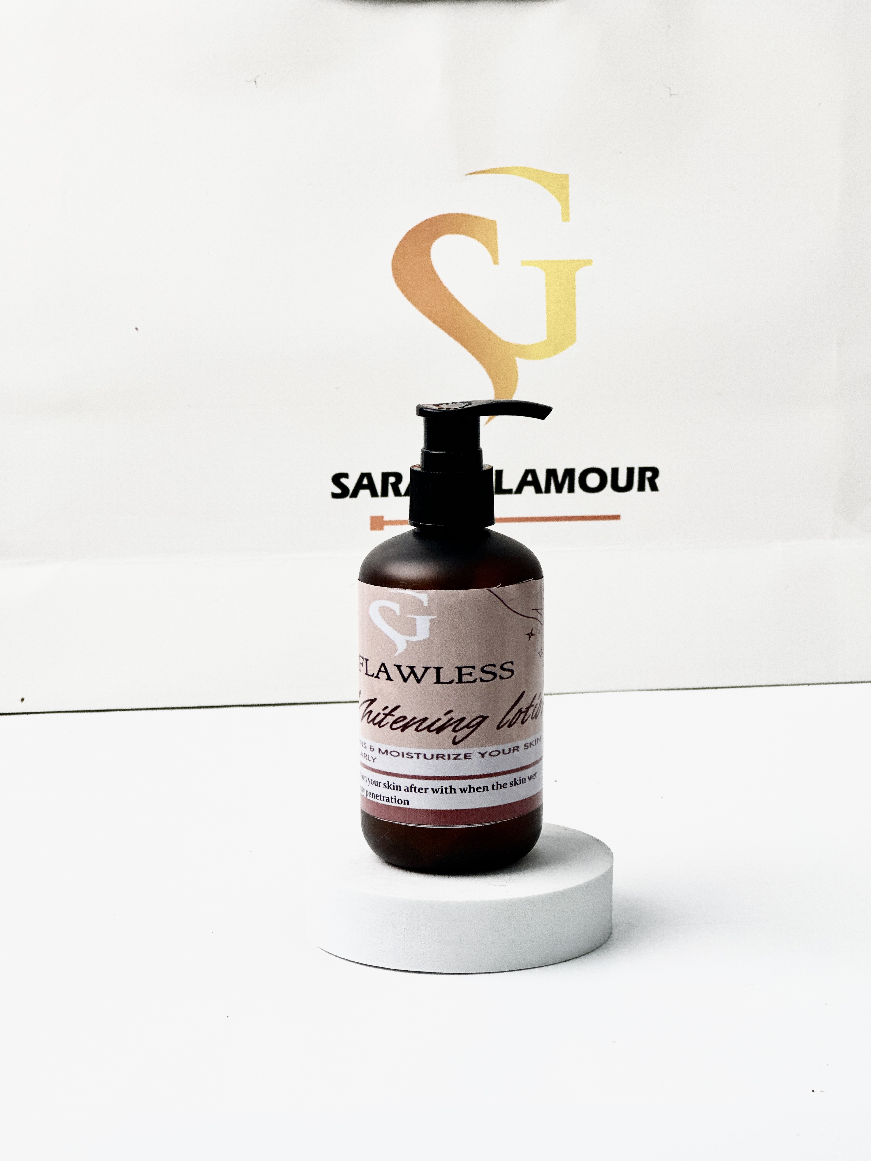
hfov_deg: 19.1
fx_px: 2583
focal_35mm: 77
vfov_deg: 25.3
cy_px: 580
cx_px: 436
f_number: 2.8
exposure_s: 1/100
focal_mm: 9
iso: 64
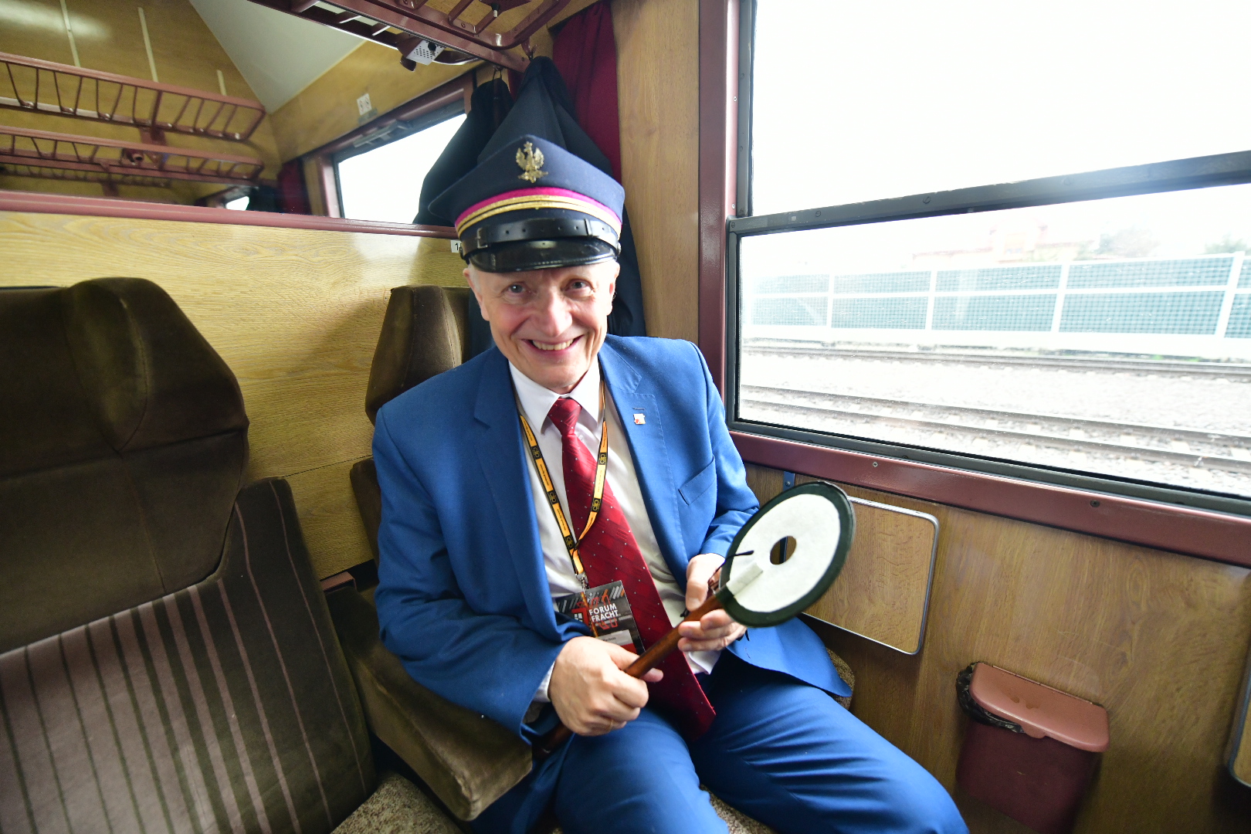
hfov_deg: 104.3
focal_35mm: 14
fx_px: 486
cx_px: 626
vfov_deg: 81.2
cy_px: 417
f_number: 2.8
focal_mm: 14
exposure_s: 1/160
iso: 1400
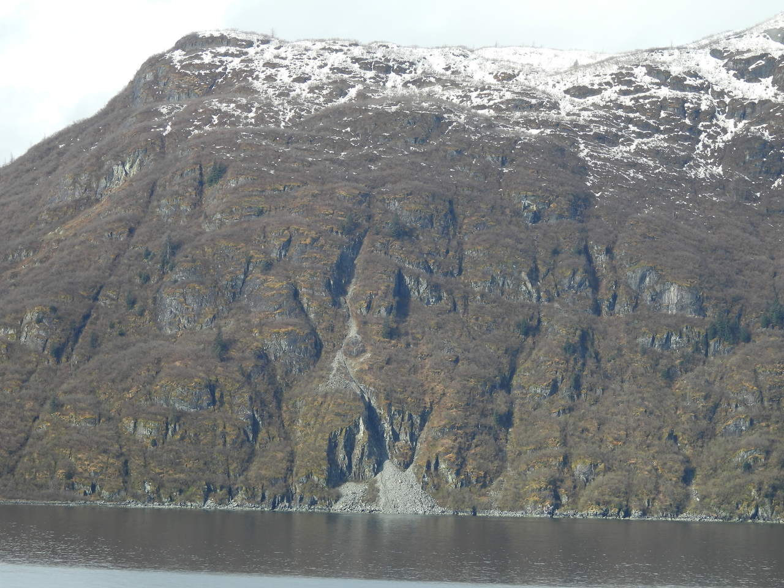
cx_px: 392
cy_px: 294
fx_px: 4190
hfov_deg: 10.7
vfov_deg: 8.0
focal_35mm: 185
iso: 100
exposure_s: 1/400
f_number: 4.5
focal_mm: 33
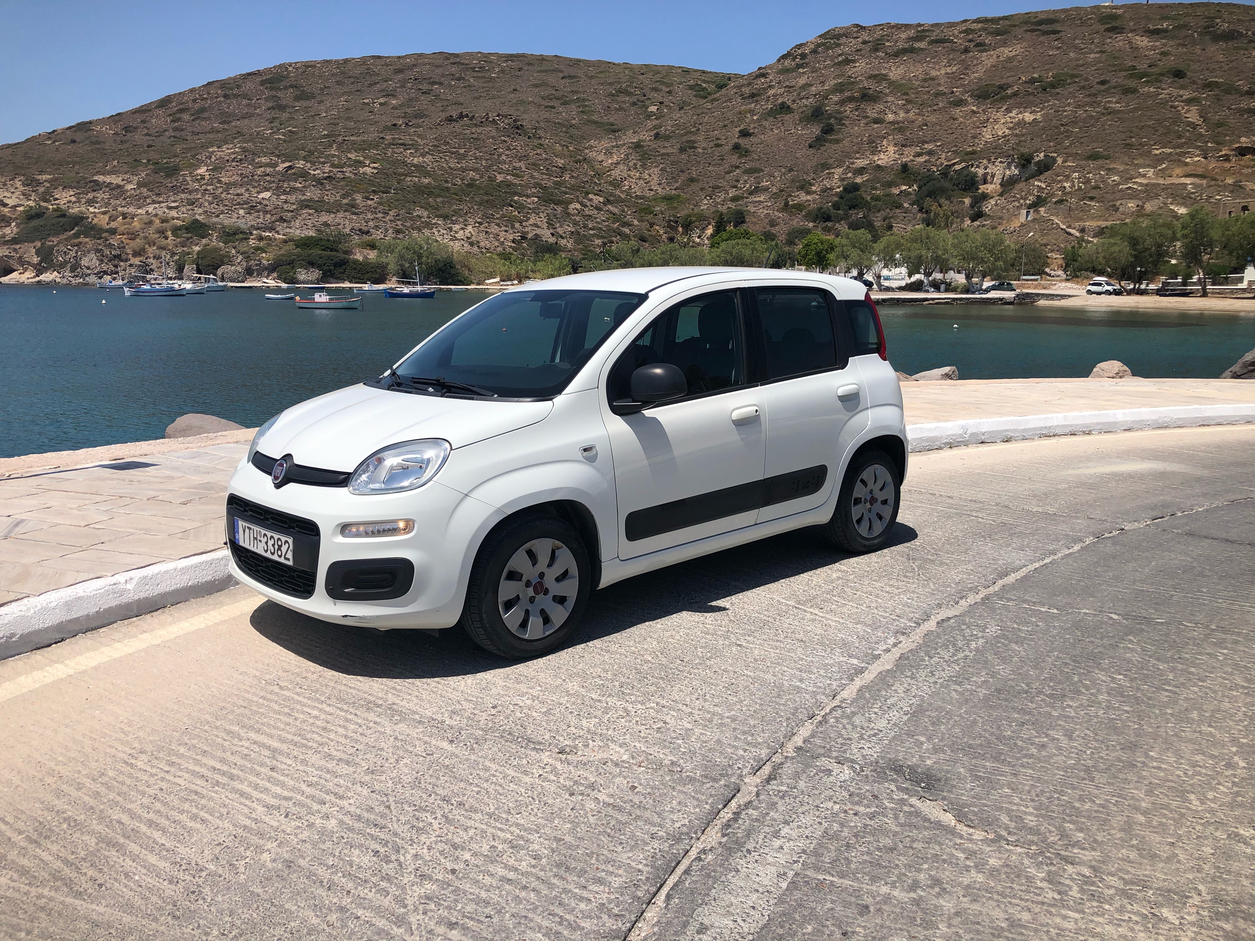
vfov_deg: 49.7
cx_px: 628
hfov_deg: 63.4
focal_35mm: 28
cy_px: 470
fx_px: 1015
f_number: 1.8
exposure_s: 1/3472
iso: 25
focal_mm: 3.99
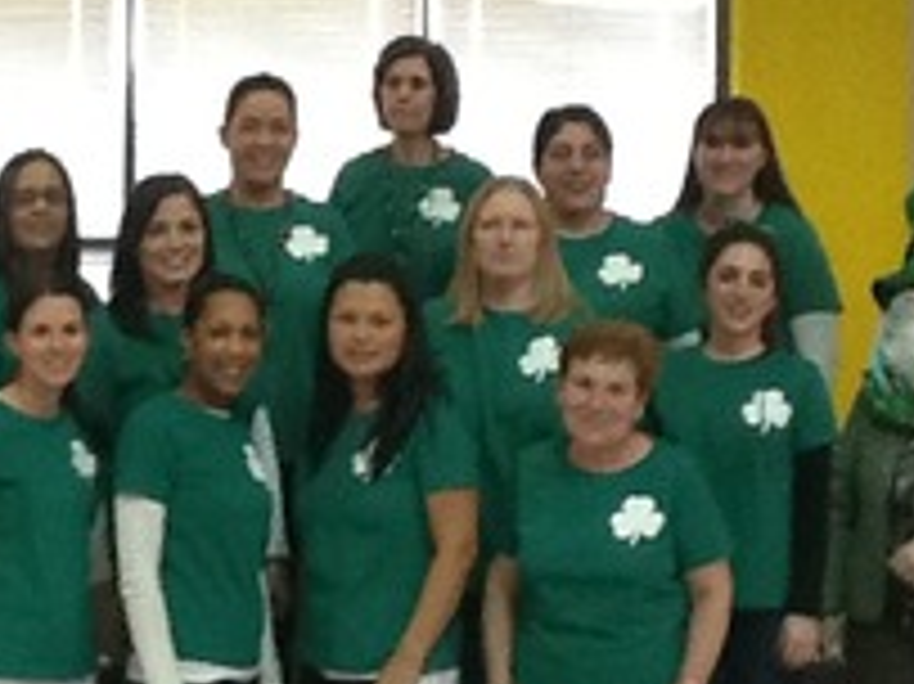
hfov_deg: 26.7
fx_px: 1874
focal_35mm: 71
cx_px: 144
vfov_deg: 20.7
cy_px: 364
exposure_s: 1/33
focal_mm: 2.03
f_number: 2.4
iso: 250
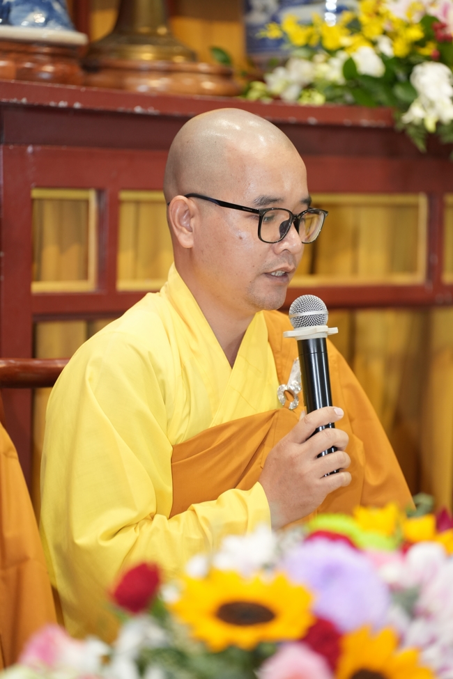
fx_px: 2831
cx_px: 226
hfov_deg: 9.1
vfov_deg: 13.7
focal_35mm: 150
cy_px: 340
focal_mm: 150
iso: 1600
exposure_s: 1/200
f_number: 2.8
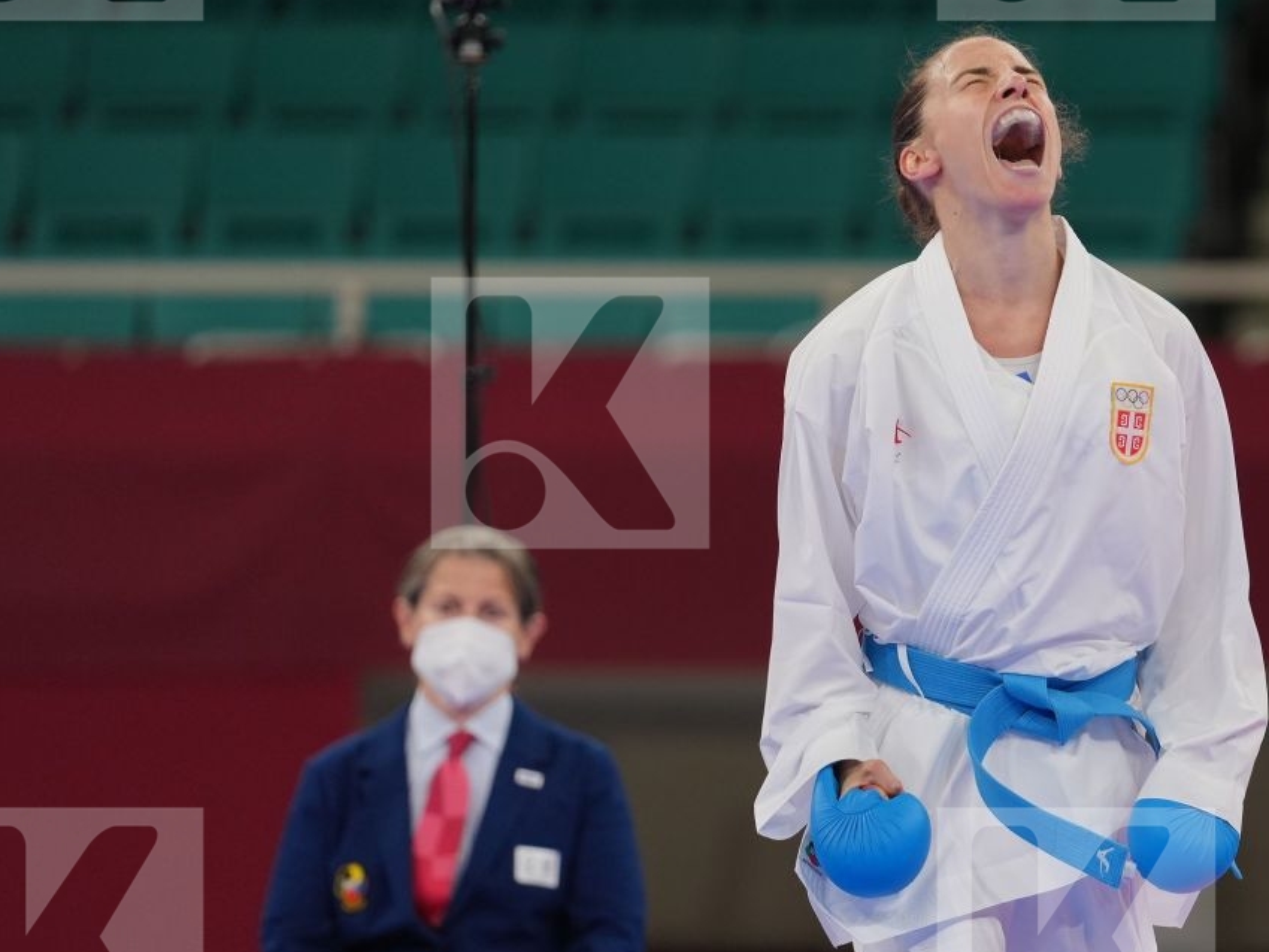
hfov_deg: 4.9
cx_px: 1076
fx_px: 14925
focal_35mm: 407
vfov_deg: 3.7
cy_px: 413
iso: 500
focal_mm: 200
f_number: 2.8
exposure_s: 1/1000
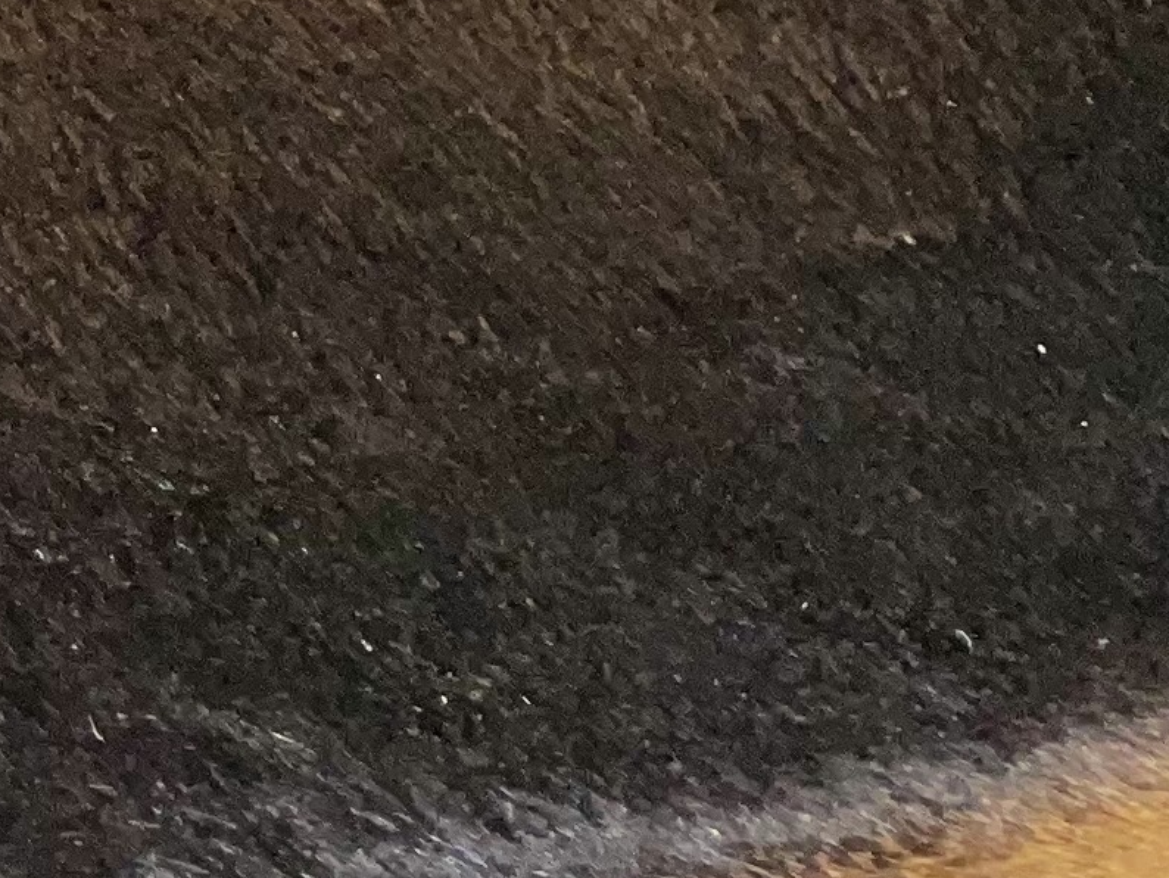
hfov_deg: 12.3
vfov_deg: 10.0
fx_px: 4459
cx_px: -1505
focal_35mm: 132
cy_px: -1124
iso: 40
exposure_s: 1/20
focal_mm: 4.2
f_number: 1.6
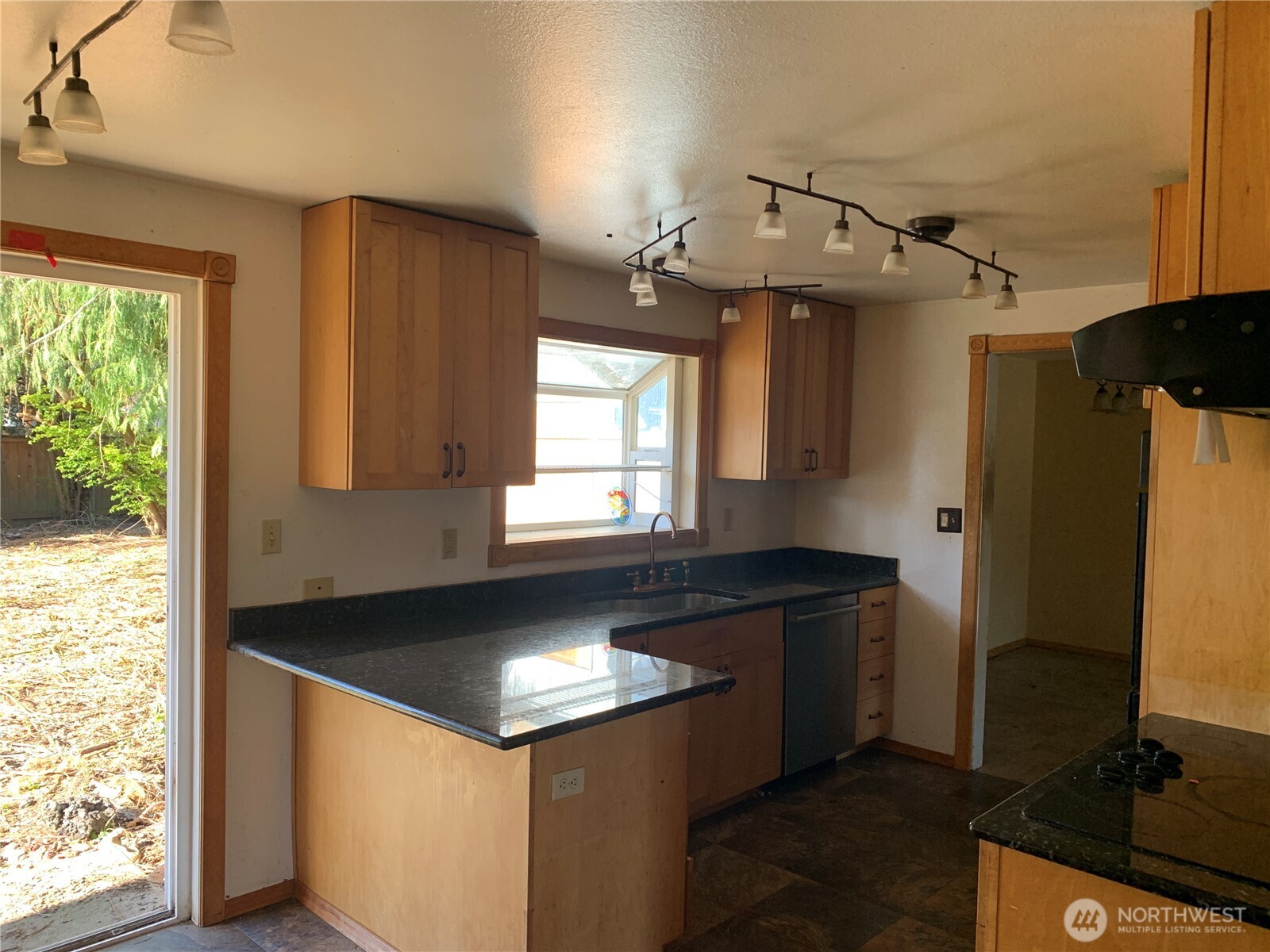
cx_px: 635
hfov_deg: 67.3
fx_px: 954
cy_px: 476
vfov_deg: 53.1
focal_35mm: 26
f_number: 1.8
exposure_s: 1/121
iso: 64
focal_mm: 4.25
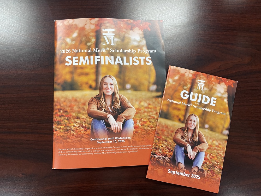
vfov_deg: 54.9
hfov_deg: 69.4
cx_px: 130
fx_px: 188
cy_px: 98
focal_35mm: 25
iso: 125
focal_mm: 5.1
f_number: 1.6
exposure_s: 1/60
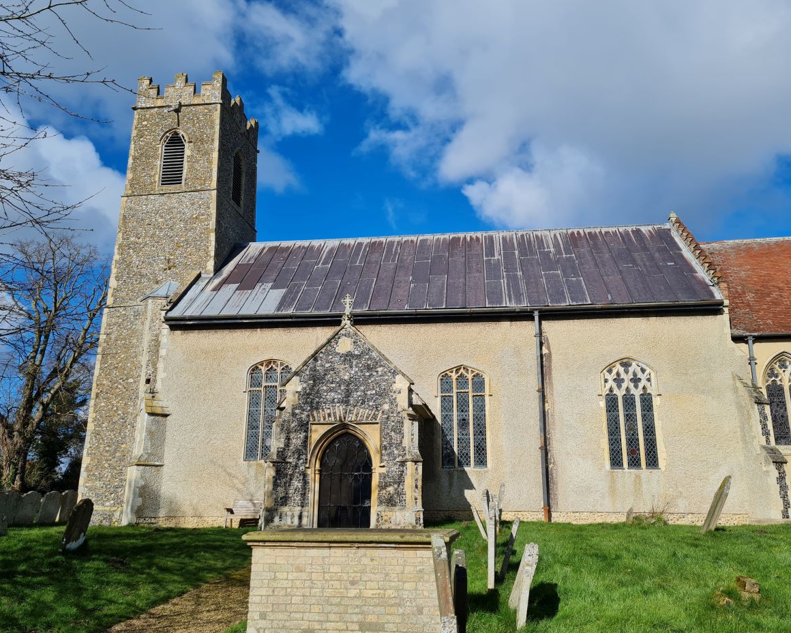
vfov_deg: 51.5
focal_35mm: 28
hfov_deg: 62.2
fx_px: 655
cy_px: 322
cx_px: 401
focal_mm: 5.4
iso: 50
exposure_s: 1/3672
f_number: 1.8
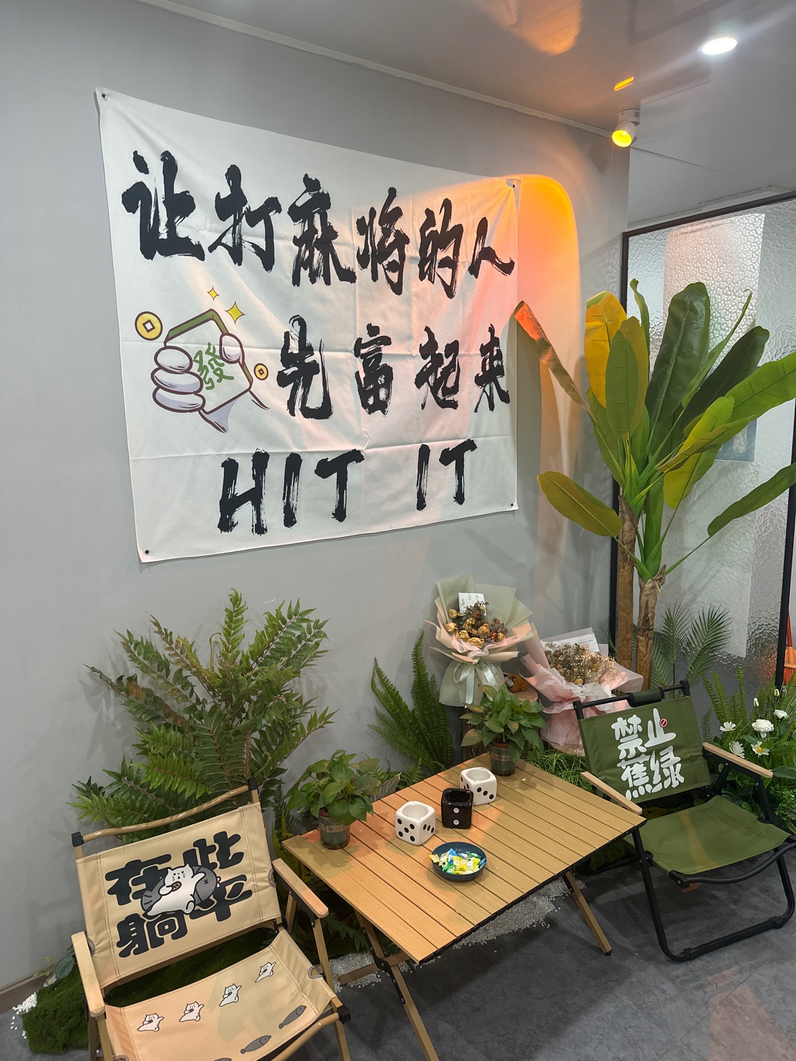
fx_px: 736
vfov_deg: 71.6
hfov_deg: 56.8
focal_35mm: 24
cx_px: 398
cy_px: 530
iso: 160
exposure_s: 1/100
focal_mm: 6.86
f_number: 1.78
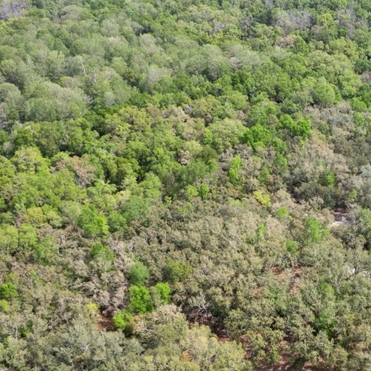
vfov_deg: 34.6
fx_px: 594
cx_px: 350
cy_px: 206
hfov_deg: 32.5
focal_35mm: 49
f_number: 2.8
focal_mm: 8.38
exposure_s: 1/1000
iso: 100
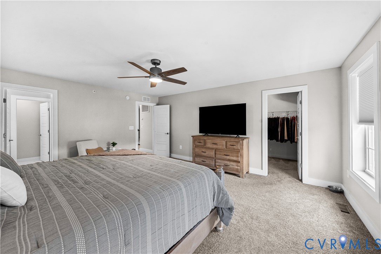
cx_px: 190
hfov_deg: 108.3
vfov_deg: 85.4
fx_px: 138
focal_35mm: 13
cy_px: 127
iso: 1250
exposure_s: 1/4
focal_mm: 13
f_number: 9
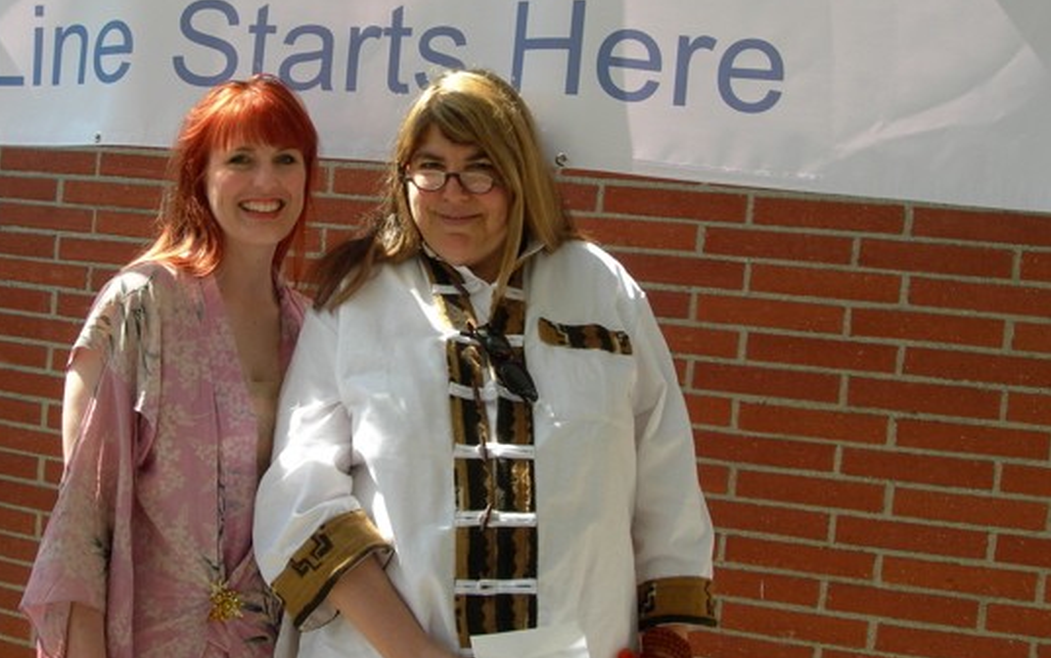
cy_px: 225
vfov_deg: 26.8
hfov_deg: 41.7
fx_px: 1375
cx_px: 429
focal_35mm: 48
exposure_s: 1/133
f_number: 4.8
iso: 50
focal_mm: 7.8
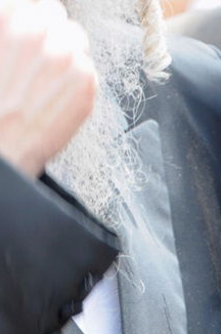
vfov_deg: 2.4
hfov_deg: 1.6
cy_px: 33
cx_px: 6
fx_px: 7851
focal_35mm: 849
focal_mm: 180
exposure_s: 1/60
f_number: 5.6
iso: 250
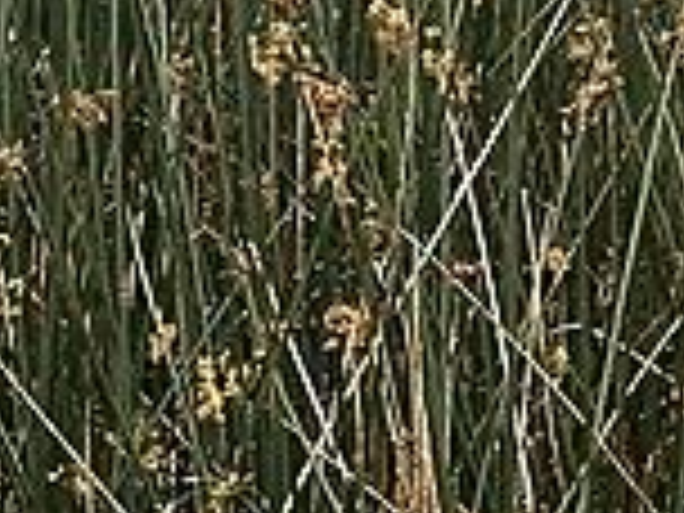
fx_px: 6382
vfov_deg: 4.4
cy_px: -1048
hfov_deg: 6.1
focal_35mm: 323
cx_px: 711
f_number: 1.78
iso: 64
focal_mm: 6.86
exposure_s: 1/389
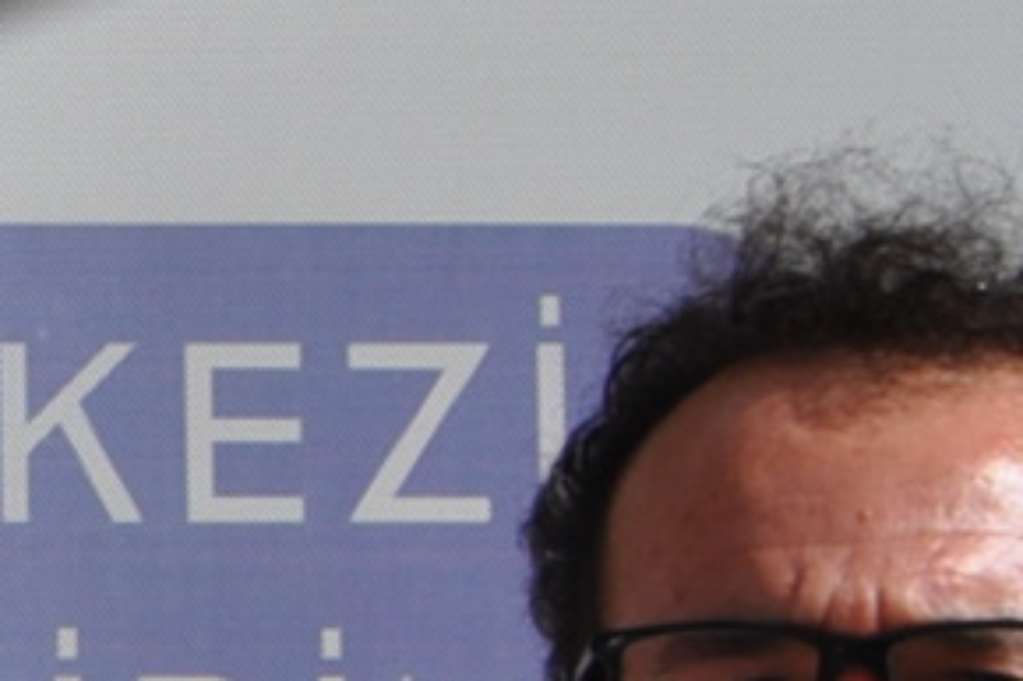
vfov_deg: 5.2
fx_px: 7554
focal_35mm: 266
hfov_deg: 7.1
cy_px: 455
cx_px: -1852
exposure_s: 1/400
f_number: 10
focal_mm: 24
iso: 200
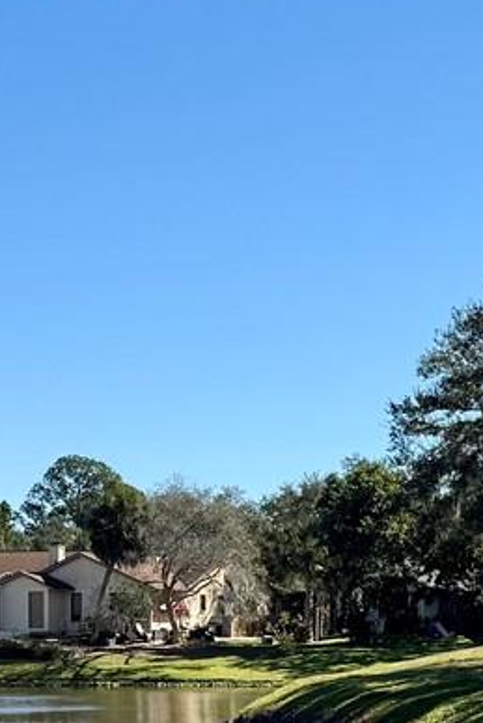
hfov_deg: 13.0
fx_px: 2071
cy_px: 648
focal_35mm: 103
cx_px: 539
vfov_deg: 19.5
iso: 80
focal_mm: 6.76
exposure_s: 1/4975
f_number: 1.78
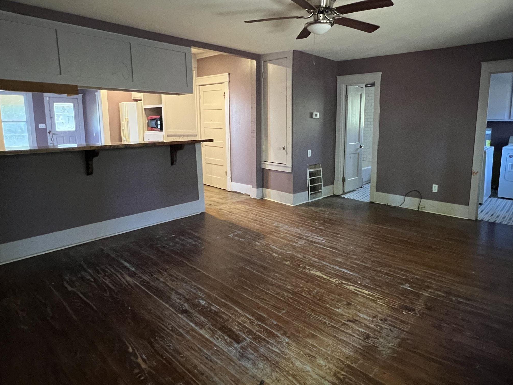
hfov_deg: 81.5
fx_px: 296
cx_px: 282
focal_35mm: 20
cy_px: 168
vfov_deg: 65.7
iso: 800
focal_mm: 1.57
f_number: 1.8
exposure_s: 1/40
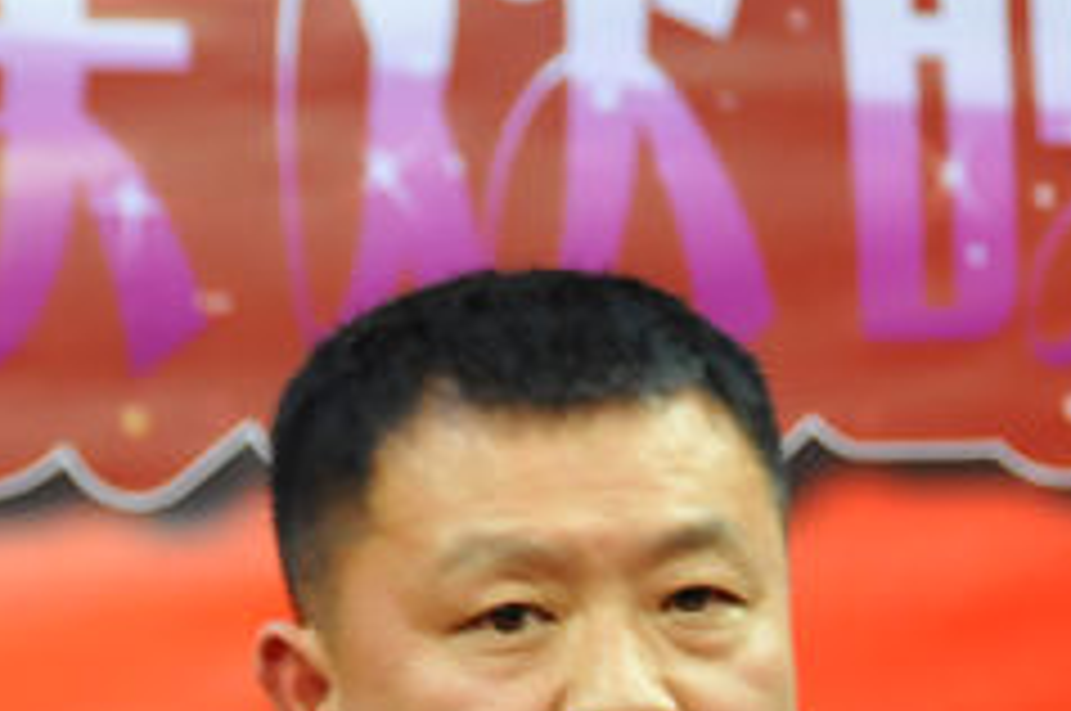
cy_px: 806
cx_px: 837
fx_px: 12597
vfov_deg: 3.2
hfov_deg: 4.9
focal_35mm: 424
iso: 1600
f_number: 5.3
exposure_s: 1/50
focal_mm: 112
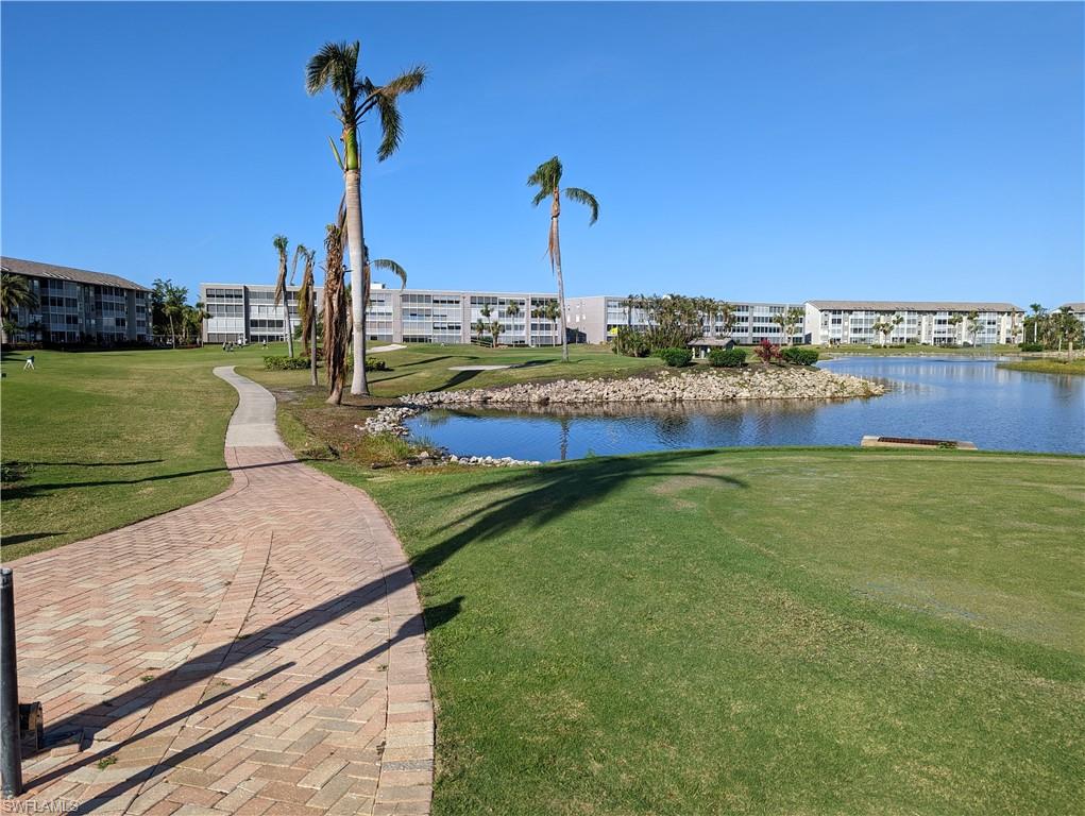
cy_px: 408
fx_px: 753
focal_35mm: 24
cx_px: 542
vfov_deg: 56.9
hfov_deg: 71.5
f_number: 1.85
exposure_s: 1/2262
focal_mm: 6.81
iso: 45
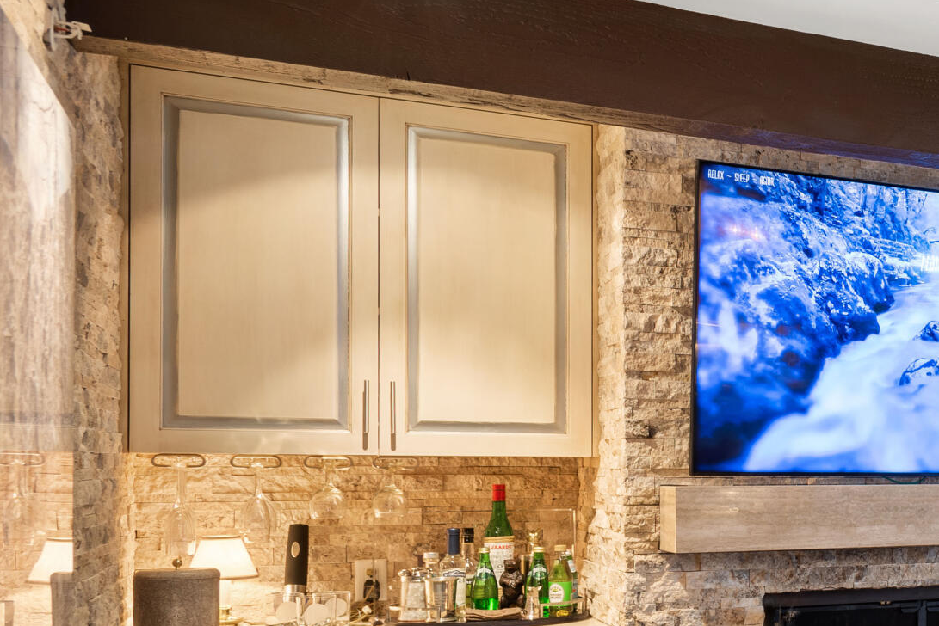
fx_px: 1435
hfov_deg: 28.4
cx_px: 1276
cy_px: 569
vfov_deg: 23.9
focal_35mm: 55
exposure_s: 1.6
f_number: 7.1
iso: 100
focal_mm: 20
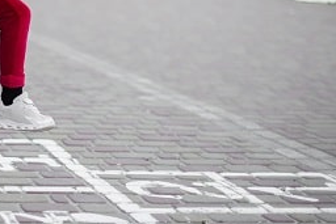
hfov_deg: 17.1
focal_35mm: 117
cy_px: 31
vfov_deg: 11.7
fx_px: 1093
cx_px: -4
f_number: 1.8
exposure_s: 1/640
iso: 200
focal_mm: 50
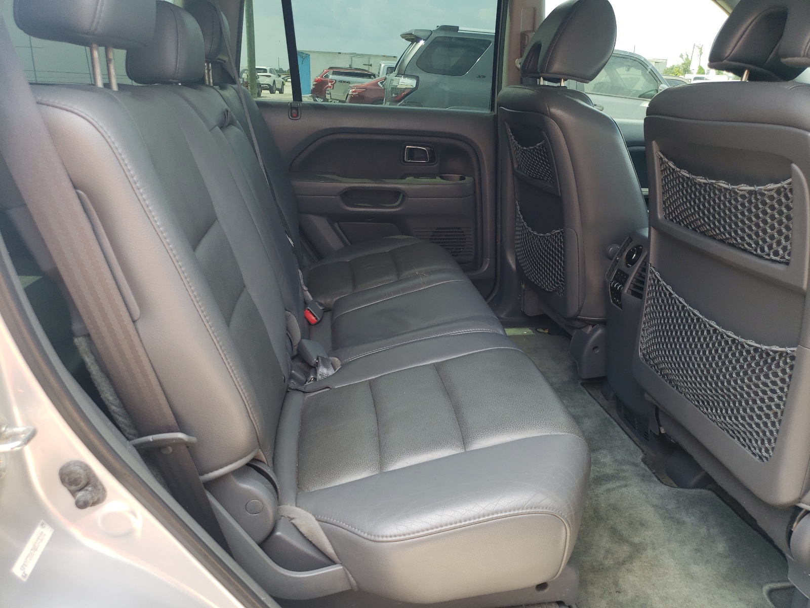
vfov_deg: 53.1
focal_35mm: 26
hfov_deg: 67.3
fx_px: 608
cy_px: 304
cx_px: 405
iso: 50
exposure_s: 1/192
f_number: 1.5
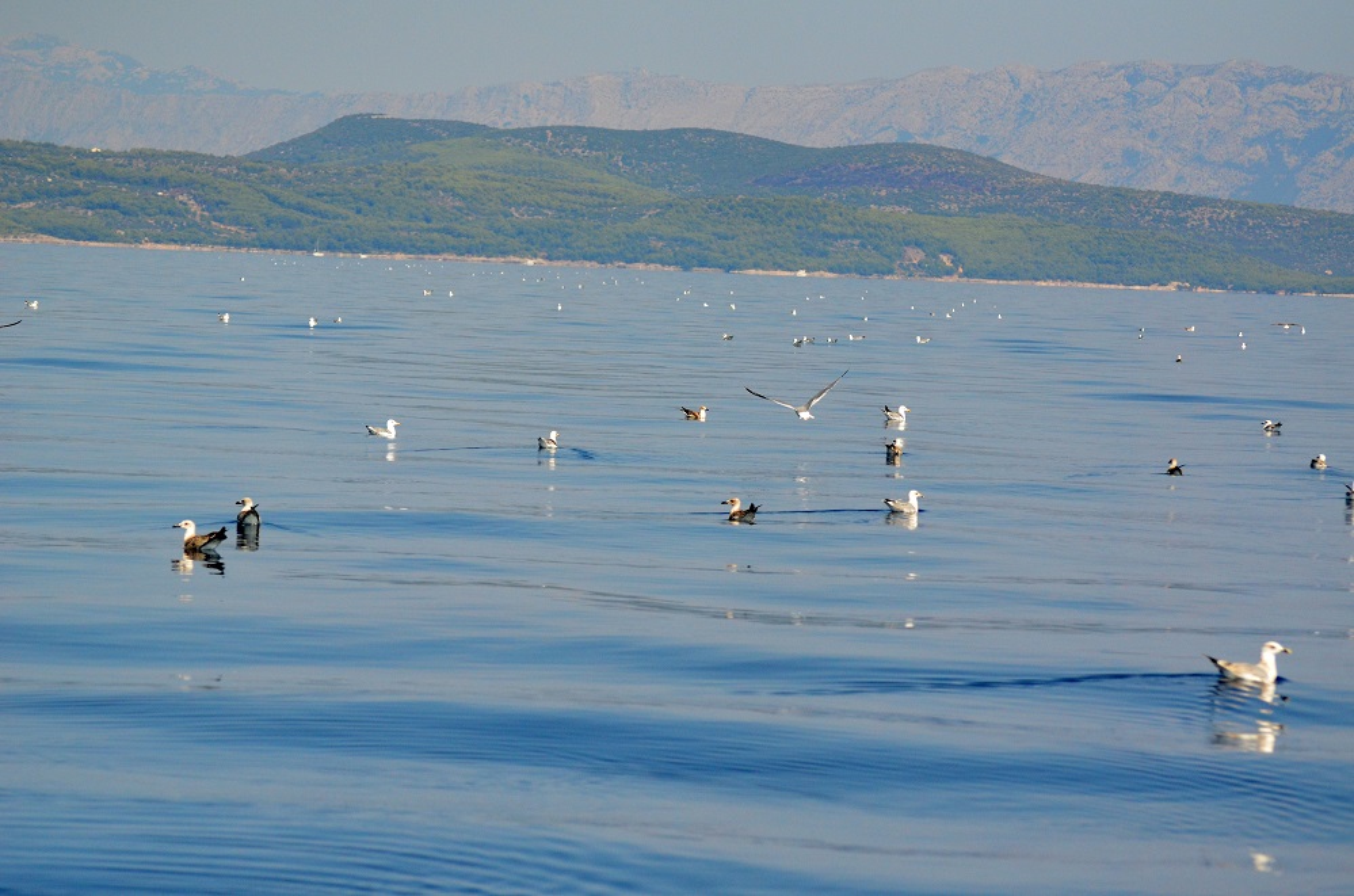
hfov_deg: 13.5
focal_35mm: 153
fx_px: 5741
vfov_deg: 8.9
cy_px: 448
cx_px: 677
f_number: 4.5
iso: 1100
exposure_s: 1/8000
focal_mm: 102
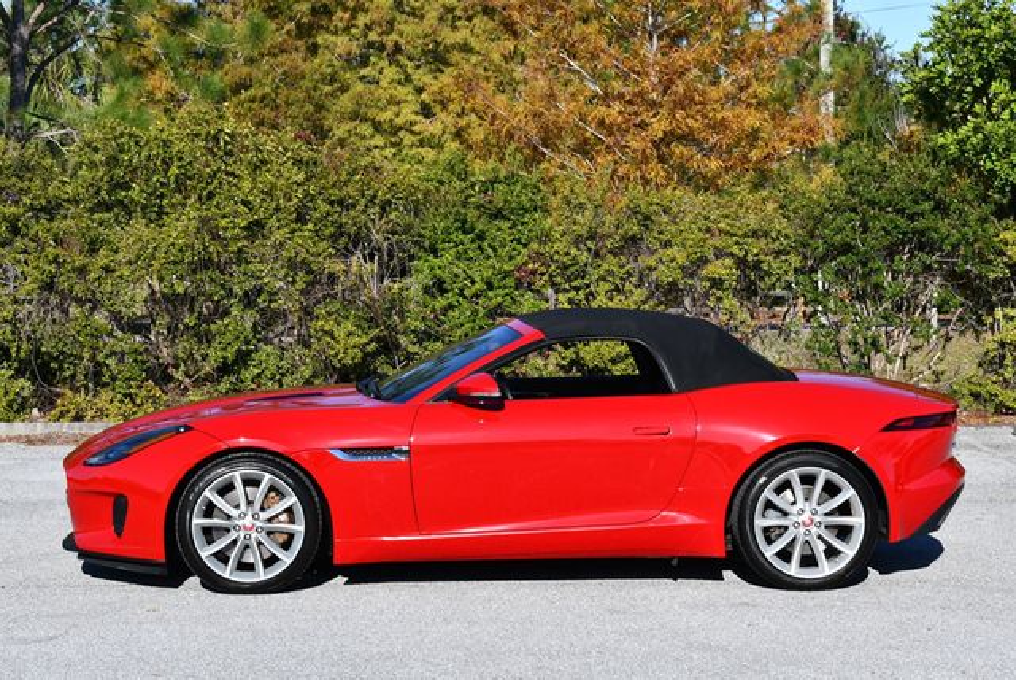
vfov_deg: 14.3
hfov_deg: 21.2
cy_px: 340
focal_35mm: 96
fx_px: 2712
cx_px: 508
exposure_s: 1/250
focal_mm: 48
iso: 100
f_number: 8
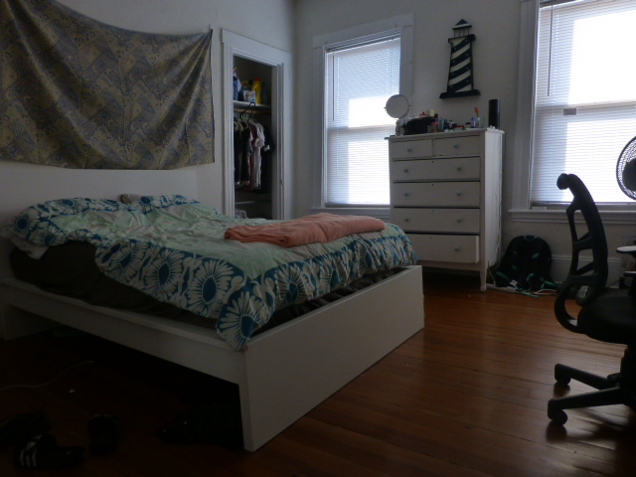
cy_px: 238
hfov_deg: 71.6
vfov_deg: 56.8
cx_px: 318
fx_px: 441
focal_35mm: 24
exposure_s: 1/60
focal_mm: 4.3
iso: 160
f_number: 3.3
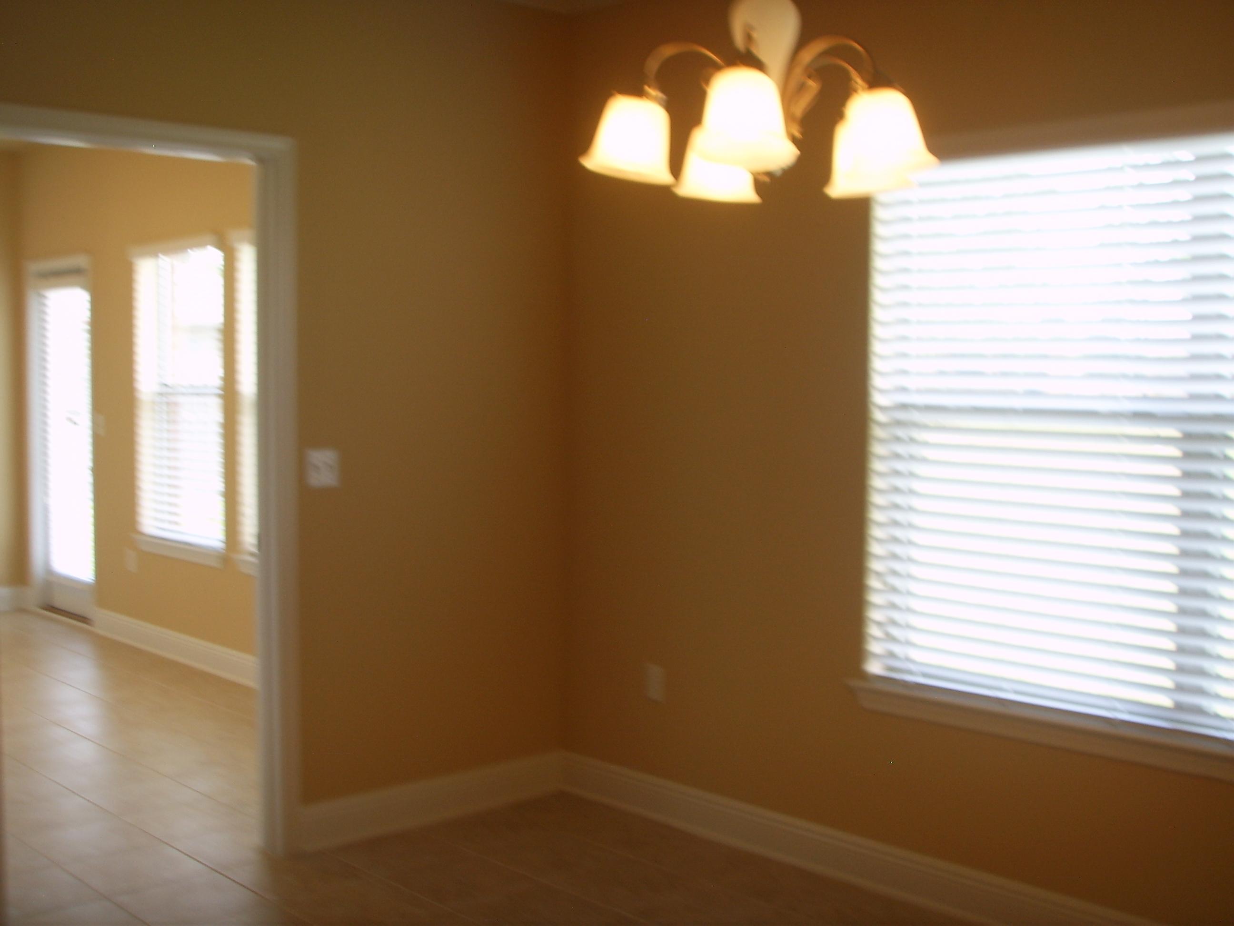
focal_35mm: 39
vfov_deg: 36.8
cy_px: 463
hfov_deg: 47.9
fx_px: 1390
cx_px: 617
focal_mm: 6.6
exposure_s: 1/20
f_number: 3.5
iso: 63
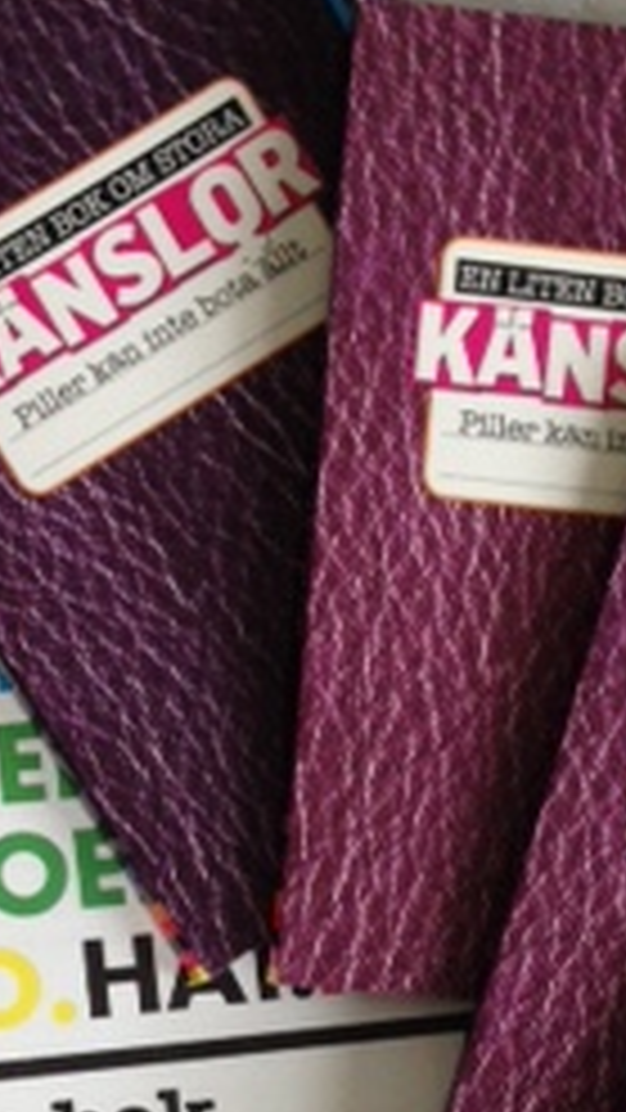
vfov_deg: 22.0
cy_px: 1148
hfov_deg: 13.0
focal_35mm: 93
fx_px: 2743
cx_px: 324
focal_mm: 4.12
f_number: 2.4
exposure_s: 1/20
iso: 64
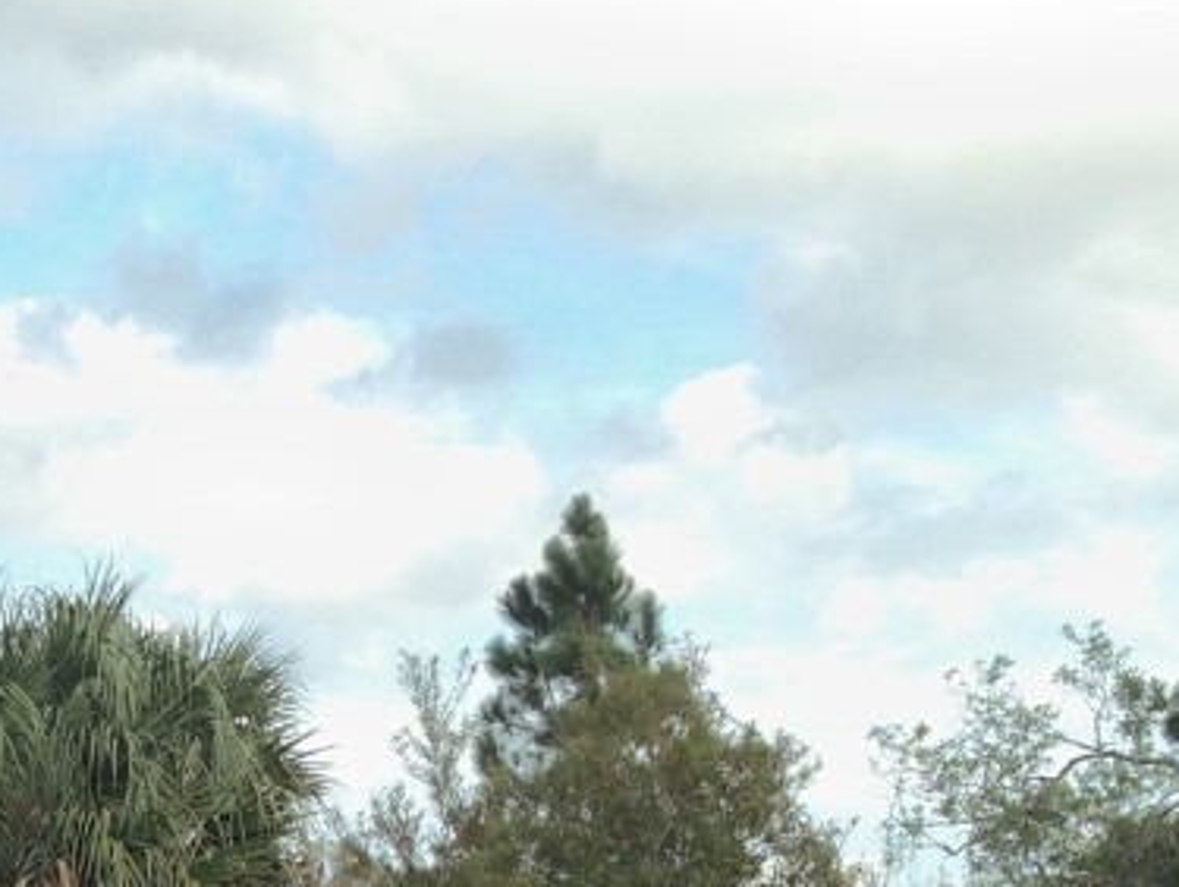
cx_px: -170
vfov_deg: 15.7
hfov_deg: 20.6
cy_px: 1139
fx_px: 3068
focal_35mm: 90
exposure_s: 1/120
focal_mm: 4.12
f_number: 2.4
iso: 50
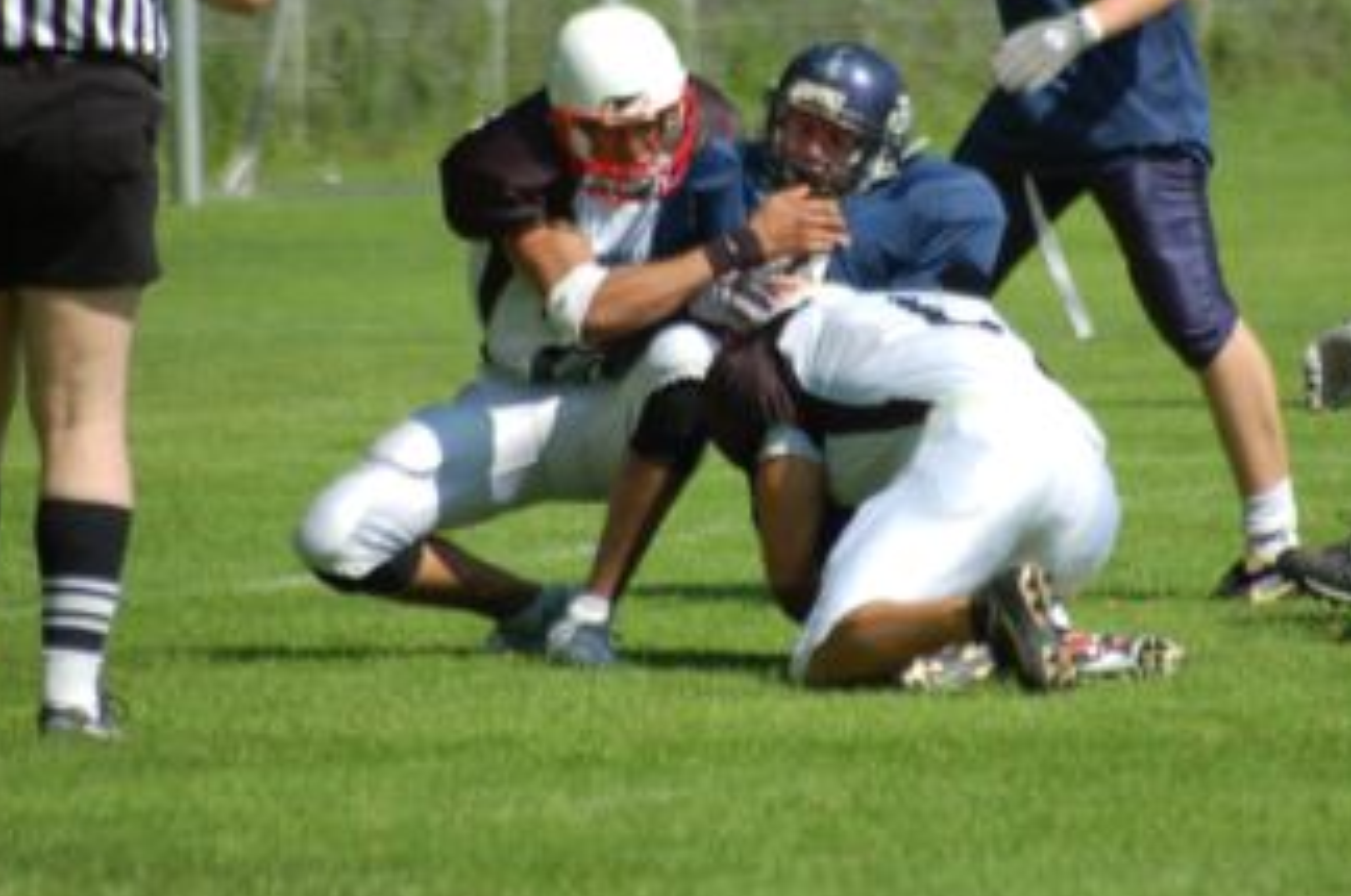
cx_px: 819
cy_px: 288
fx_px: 23570
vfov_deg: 2.2
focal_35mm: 629
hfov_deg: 3.3
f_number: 5.6
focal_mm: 300
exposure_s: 1/1000
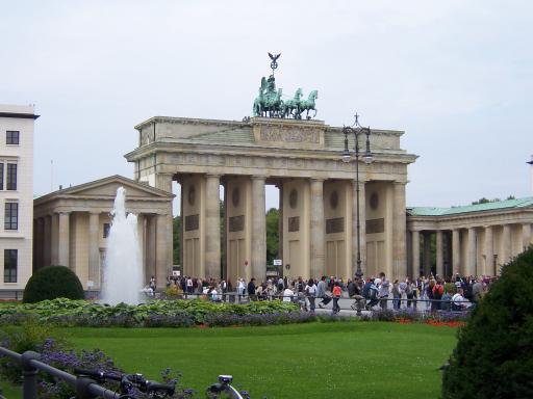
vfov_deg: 22.3
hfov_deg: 29.4
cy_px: 200
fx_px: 1016
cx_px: 266
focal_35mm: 66
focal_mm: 11
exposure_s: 1/500
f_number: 4
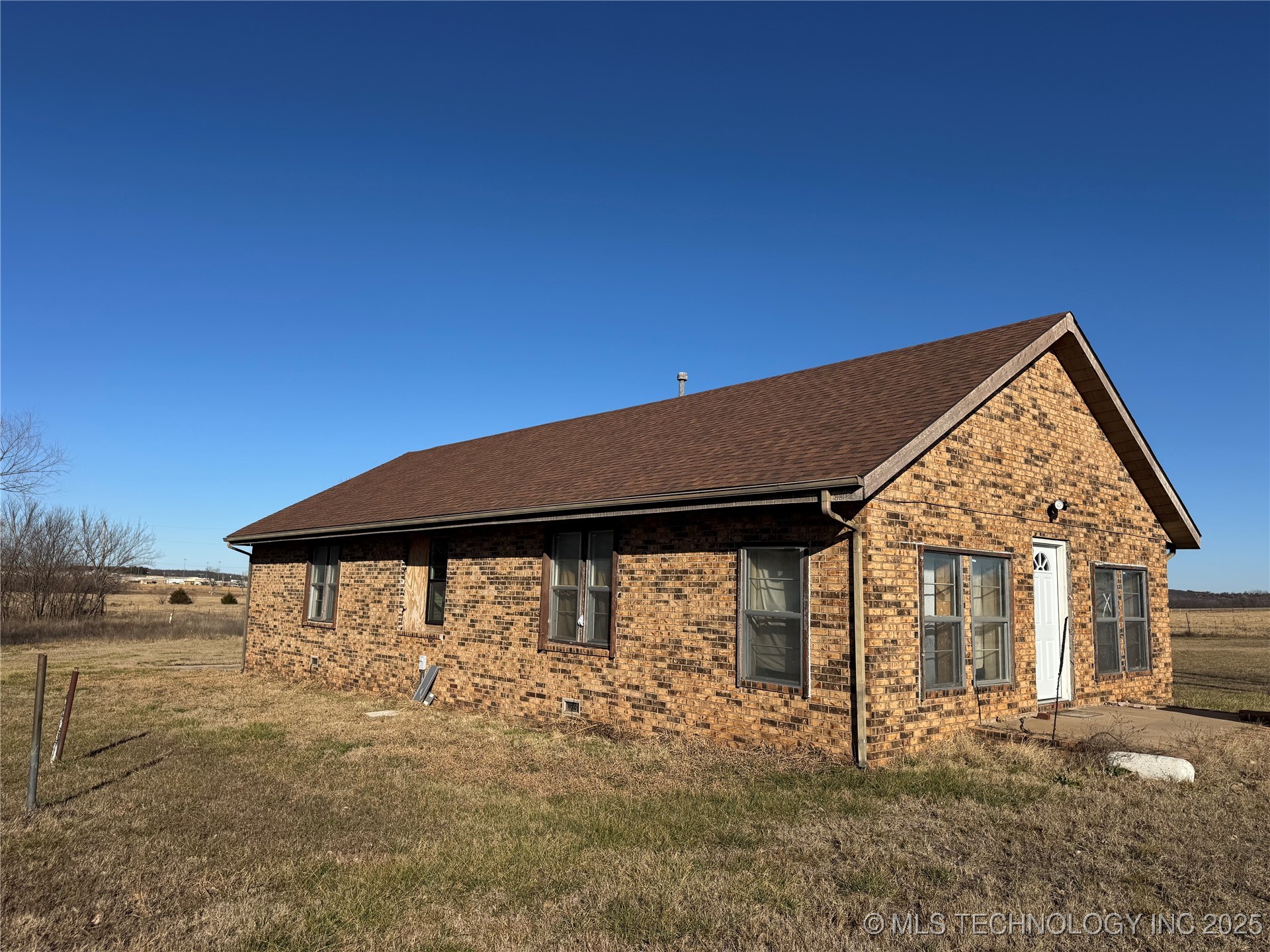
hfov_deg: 71.6
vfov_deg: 56.8
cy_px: 476
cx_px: 635
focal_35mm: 24
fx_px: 881
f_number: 1.78
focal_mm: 6.76
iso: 80
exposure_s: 1/7092
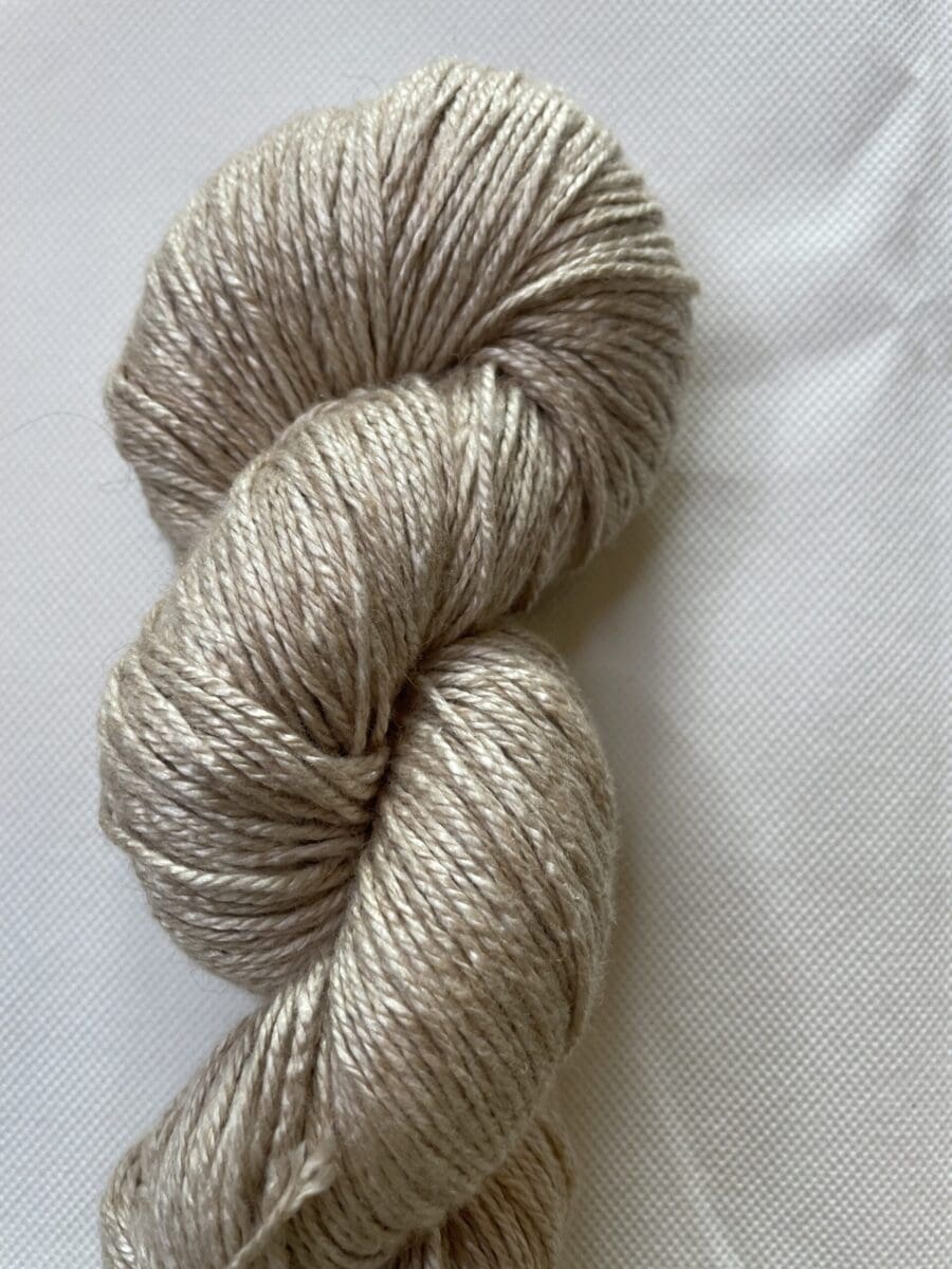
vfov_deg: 67.3
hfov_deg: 53.1
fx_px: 953
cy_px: 634
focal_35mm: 26
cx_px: 476
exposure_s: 1/120
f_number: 1.6
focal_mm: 4.2
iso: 64
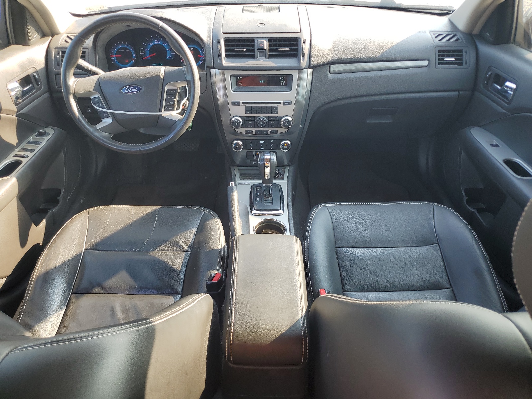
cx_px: 266
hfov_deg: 67.3
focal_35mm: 26
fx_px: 400
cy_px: 200
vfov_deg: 53.1
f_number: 1.5
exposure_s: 1/145
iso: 50
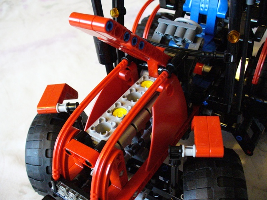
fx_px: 285
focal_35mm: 37
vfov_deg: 38.7
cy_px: 100
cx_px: 134
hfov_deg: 50.1
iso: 400
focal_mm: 6.1
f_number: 2.8
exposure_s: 1/20
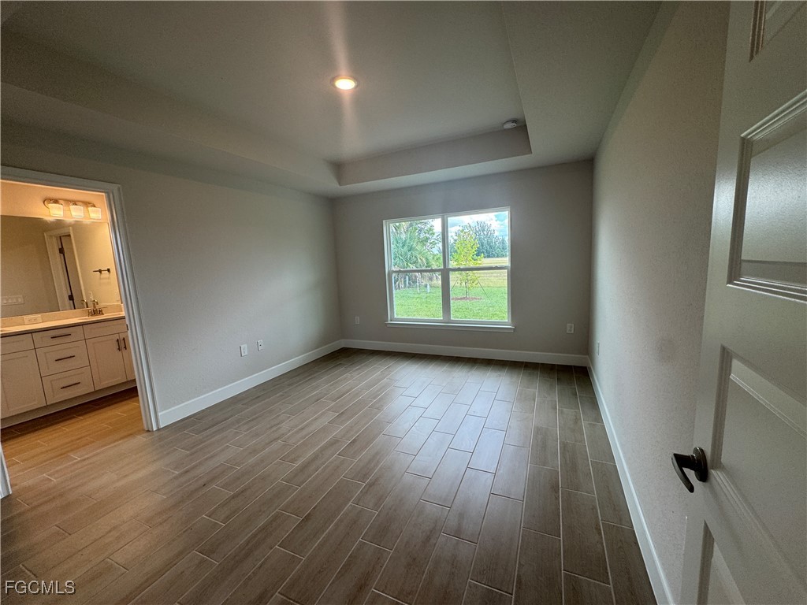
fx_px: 326
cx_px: 404
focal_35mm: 14
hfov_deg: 102.1
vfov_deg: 85.7
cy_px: 302
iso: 64
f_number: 2.2
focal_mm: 2.22
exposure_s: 1/120
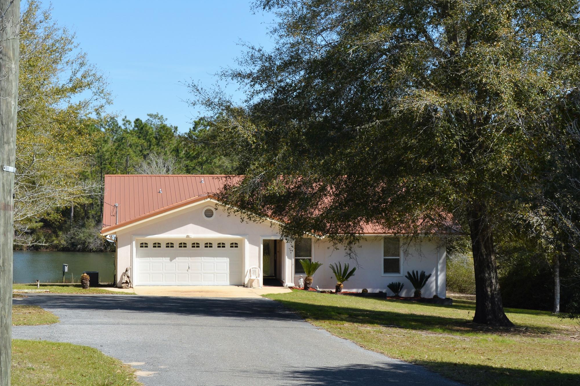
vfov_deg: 17.9
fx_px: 1224
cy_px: 204
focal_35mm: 76
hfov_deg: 26.6
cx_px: 240
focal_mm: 34
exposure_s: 1/200
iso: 100
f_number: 9
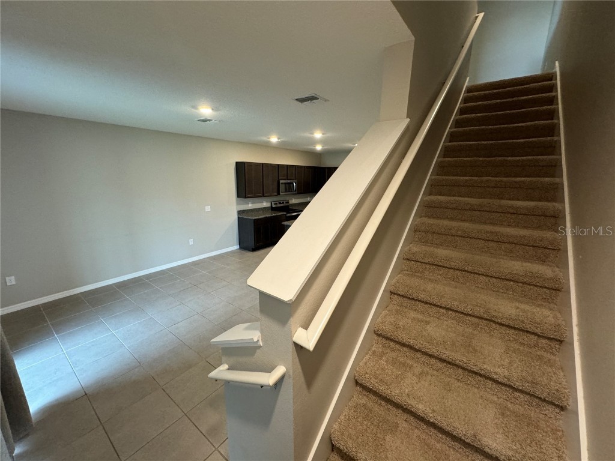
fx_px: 249
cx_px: 308
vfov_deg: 85.7
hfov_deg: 102.1
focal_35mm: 14
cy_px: 230
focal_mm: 2.22
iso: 250
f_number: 2.2
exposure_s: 1/60
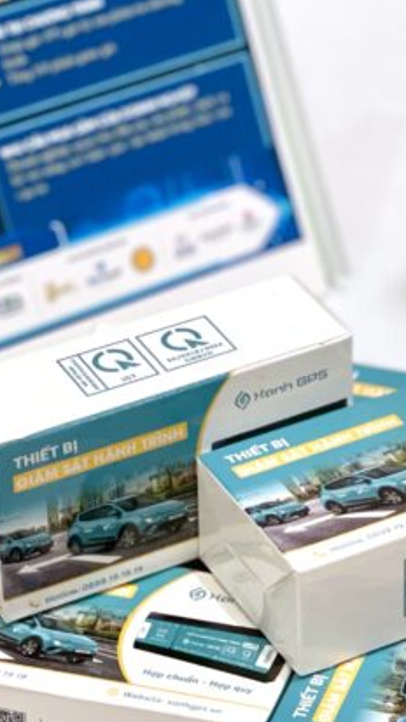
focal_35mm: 173
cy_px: 413
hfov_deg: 7.0
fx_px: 3314
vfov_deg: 12.4
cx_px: 481
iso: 125
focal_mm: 7.5
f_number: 2.2
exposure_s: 1/33
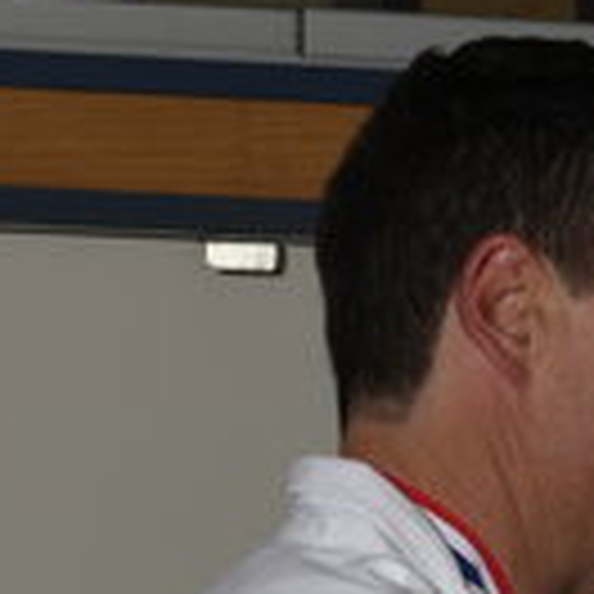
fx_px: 8232
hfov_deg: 4.1
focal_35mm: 424
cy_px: 1220
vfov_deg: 4.1
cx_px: 1109
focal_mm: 66
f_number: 9
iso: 320
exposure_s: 1/125
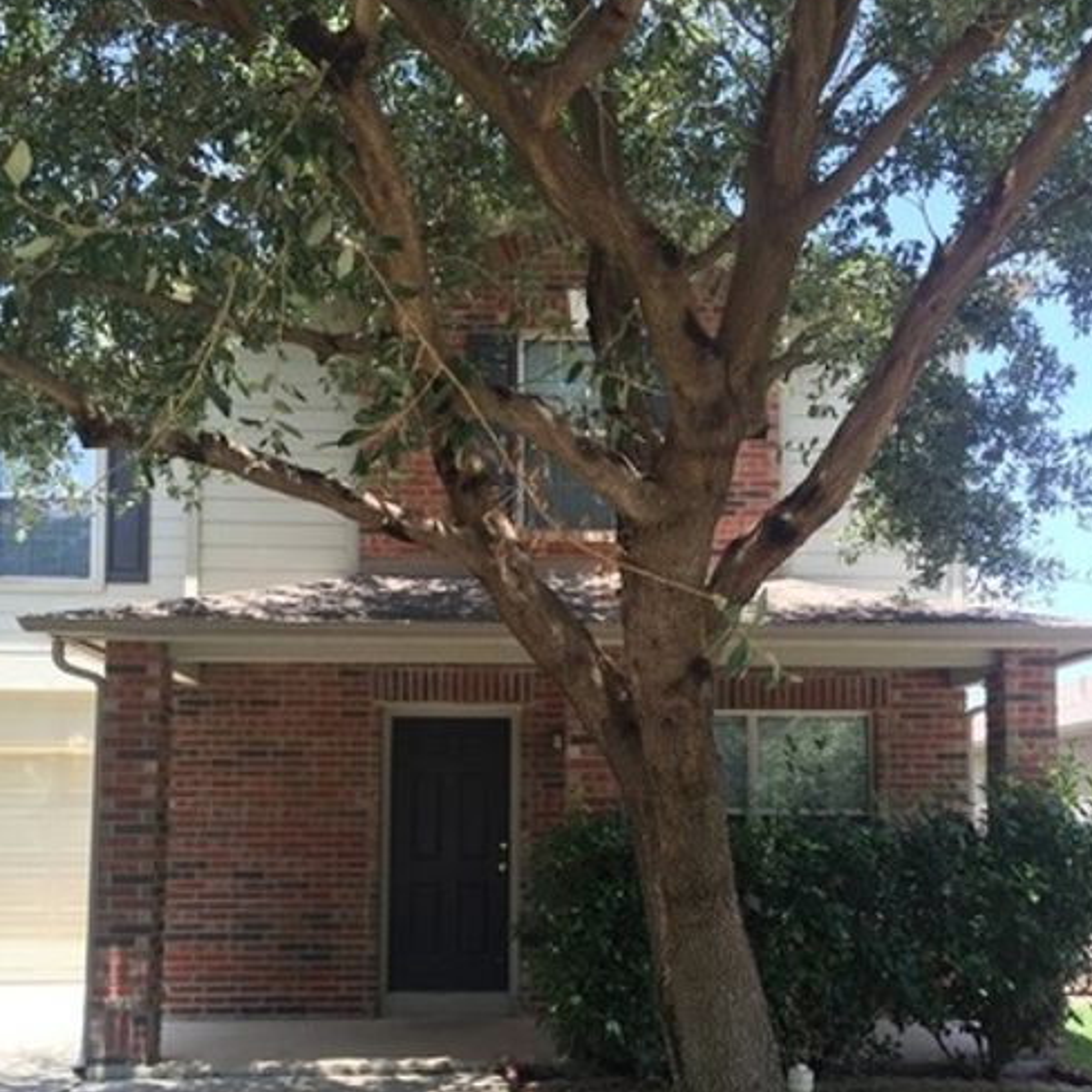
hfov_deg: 47.2
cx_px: 557
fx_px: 1249
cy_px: 731
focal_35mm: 35
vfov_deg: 46.5
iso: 32
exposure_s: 1/213
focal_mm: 4.15
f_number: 2.2
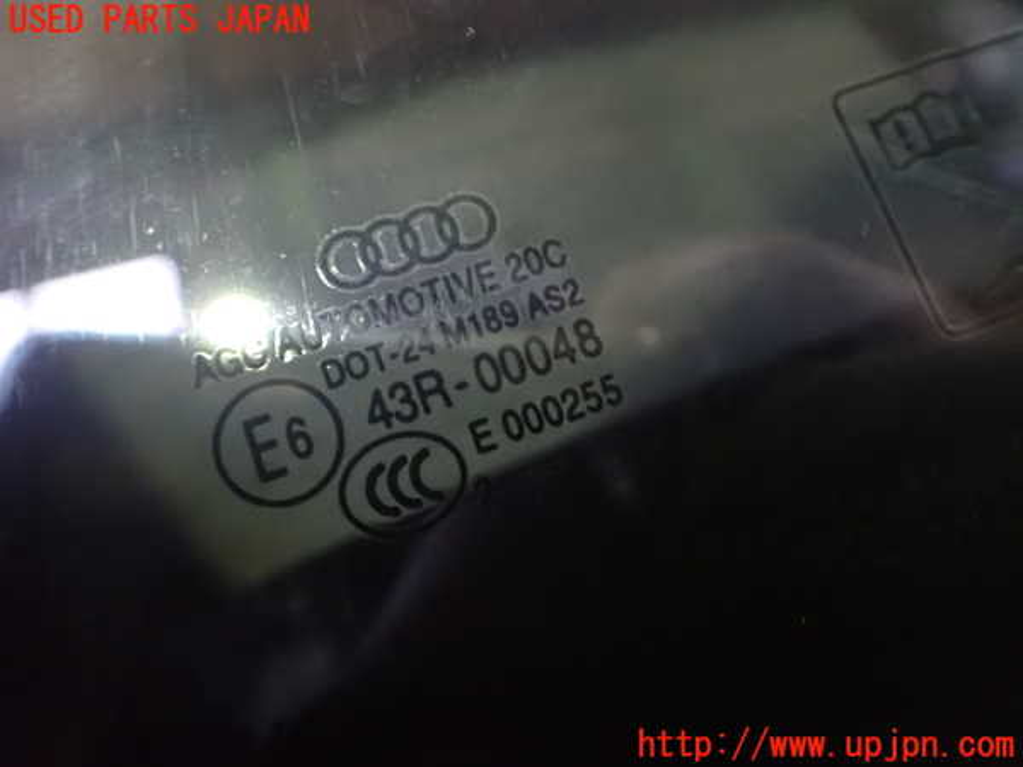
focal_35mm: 30
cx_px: 512
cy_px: 384
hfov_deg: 60.0
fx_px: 887
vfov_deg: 46.8
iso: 1600
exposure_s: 1/13
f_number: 2.3
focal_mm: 5.4
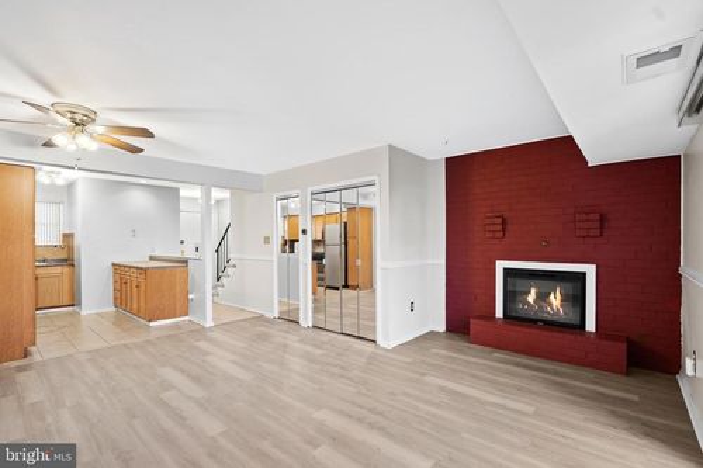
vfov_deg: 73.7
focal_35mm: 16
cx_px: 352
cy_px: 234
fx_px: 312
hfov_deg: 96.8
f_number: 4
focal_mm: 16
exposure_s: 1/6
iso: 250
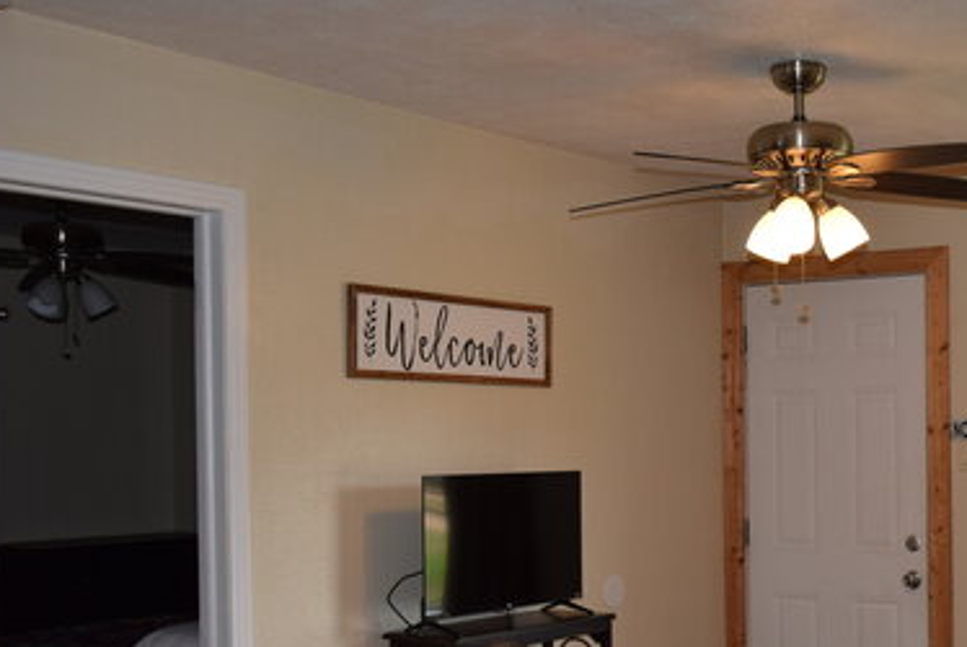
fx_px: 1448
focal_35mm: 54
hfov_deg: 35.6
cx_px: 794
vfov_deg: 25.0
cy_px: 465
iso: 400
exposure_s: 1/125
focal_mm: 21
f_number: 5.6
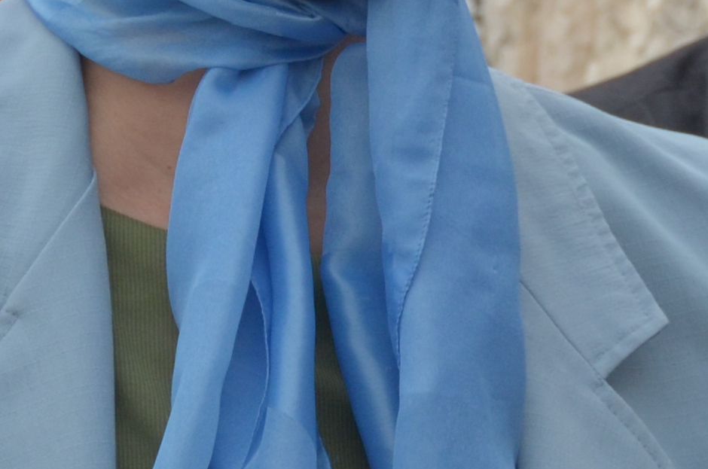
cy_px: -2
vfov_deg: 1.7
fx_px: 15429
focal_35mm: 786
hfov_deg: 2.6
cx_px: 337
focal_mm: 100
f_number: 5.6
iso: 400
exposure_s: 1/400
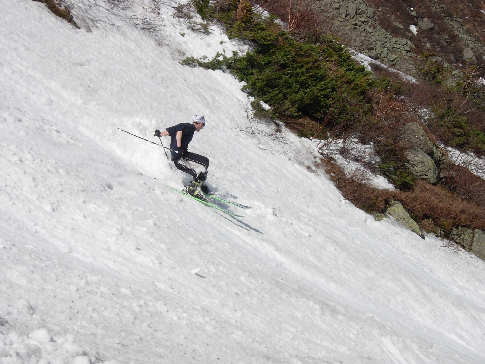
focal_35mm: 82
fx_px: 1149
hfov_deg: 23.8
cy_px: 182
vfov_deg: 18.0
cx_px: 242
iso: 79
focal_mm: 17
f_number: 6.8
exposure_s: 1/767
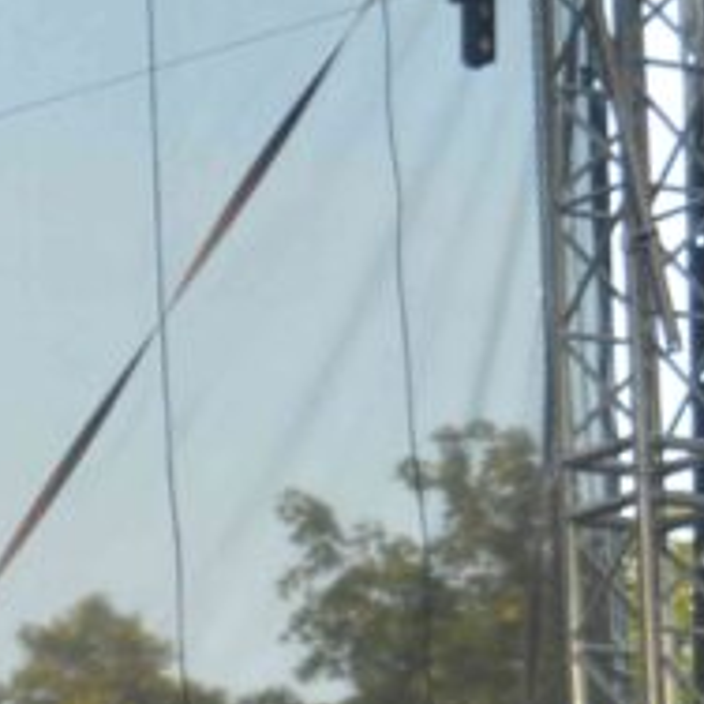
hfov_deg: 6.8
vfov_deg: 7.0
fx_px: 5752
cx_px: -764
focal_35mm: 250
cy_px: 837
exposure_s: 1/125
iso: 220
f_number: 4.8
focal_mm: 36
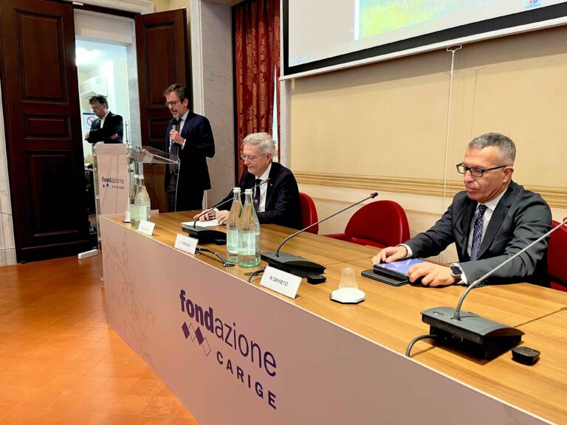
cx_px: 284
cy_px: 212
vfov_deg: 53.1
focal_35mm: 26
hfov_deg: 67.3
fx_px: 426
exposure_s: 1/50
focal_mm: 5.1
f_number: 1.6
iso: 250
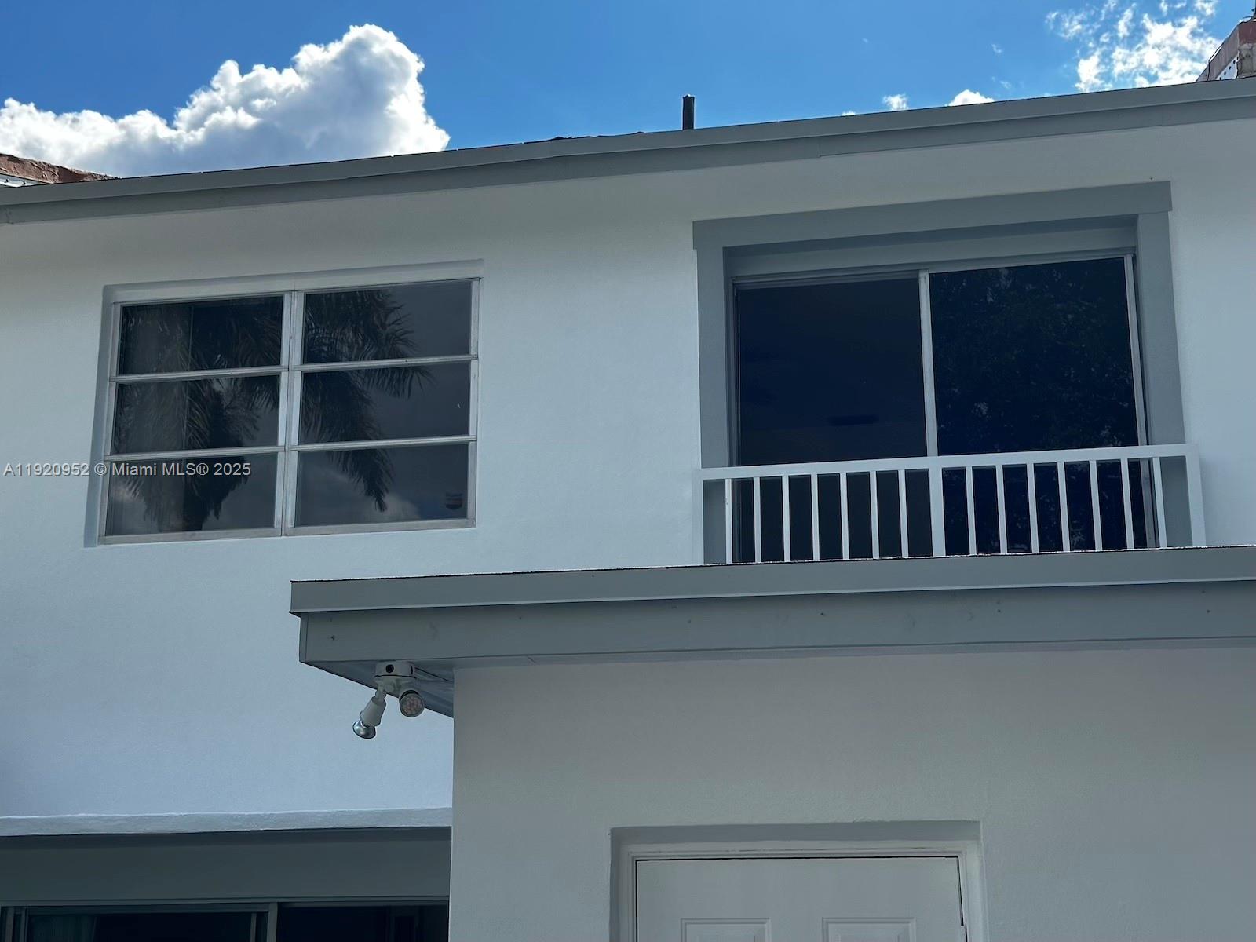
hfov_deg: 39.7
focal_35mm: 48
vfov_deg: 30.3
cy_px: 471
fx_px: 1742
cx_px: 628
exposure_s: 1/2532
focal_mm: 6.86
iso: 64
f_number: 1.78
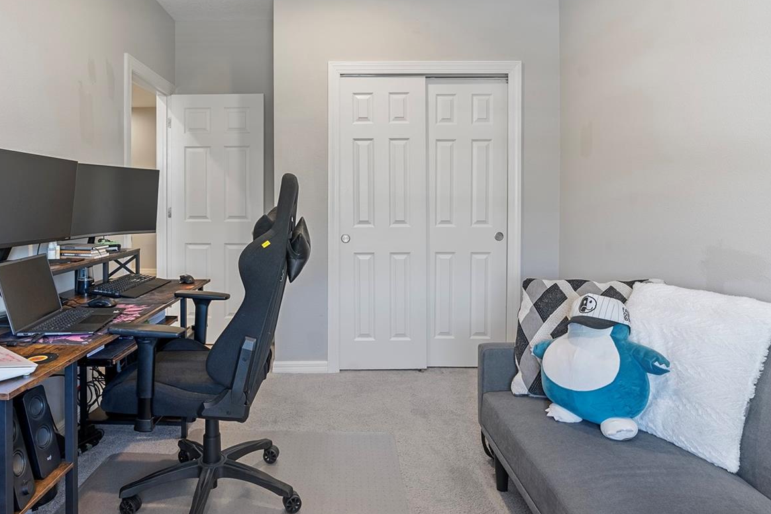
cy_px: 206
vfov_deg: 56.8
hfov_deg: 78.2
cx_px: 335
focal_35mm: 22
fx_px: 471
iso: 400
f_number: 8
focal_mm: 16
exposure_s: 1
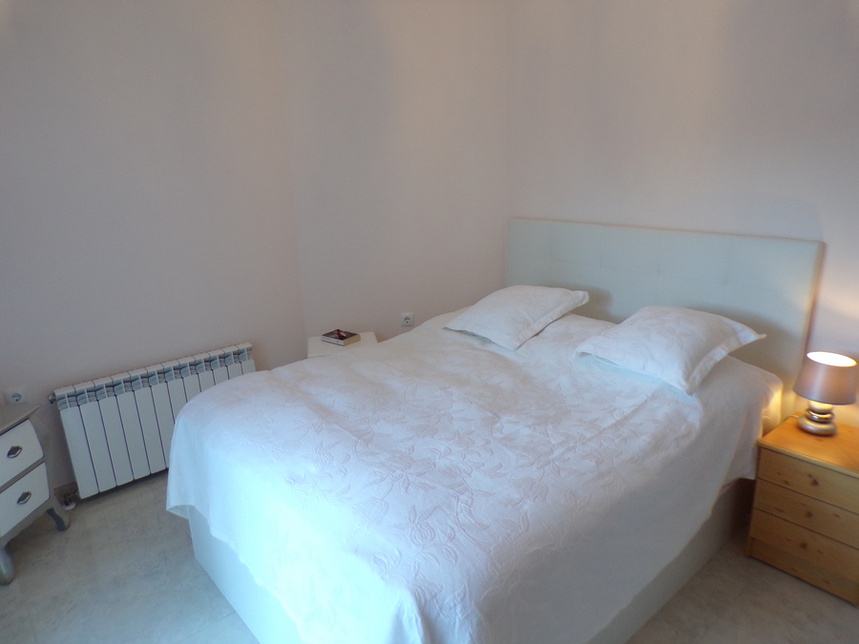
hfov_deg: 71.6
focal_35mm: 24
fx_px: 596
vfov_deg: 56.8
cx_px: 430
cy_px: 322
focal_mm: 4.3
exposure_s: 1/34
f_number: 3
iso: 127
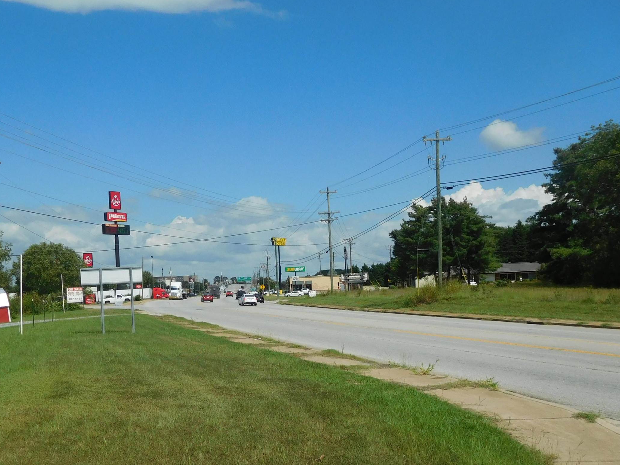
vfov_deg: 38.2
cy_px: 312
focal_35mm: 37
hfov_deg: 50.1
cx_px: 278
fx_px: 663
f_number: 6.8
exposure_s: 1/800
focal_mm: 4.5
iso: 125
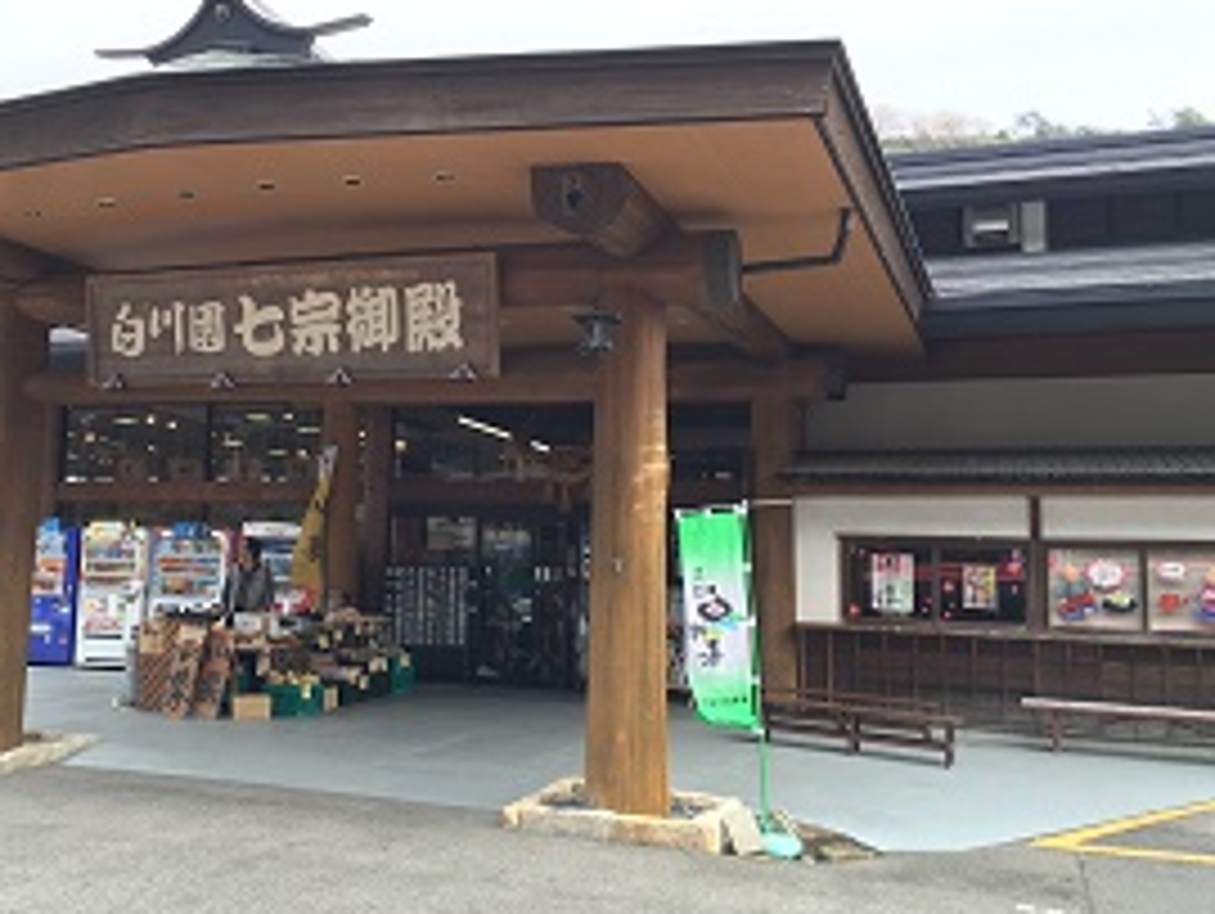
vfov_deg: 36.8
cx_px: 452
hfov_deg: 47.4
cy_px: 407
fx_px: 1370
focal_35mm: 39
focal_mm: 4.15
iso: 25
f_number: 2.2
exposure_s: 1/247
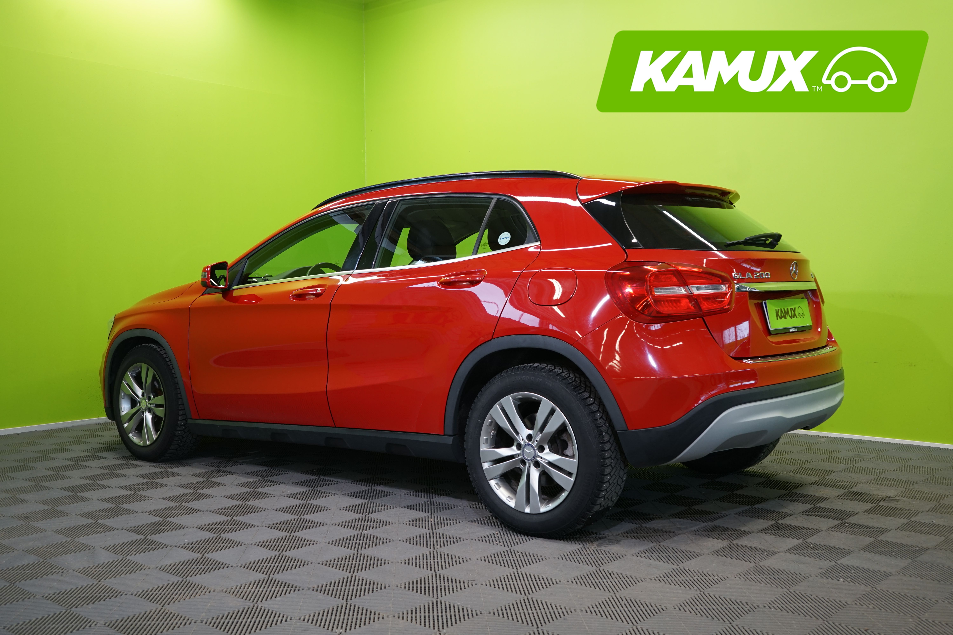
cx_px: 476
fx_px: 926
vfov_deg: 37.9
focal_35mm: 35
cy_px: 318
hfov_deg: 54.4
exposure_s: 1/30
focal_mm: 35
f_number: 5.6
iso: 500
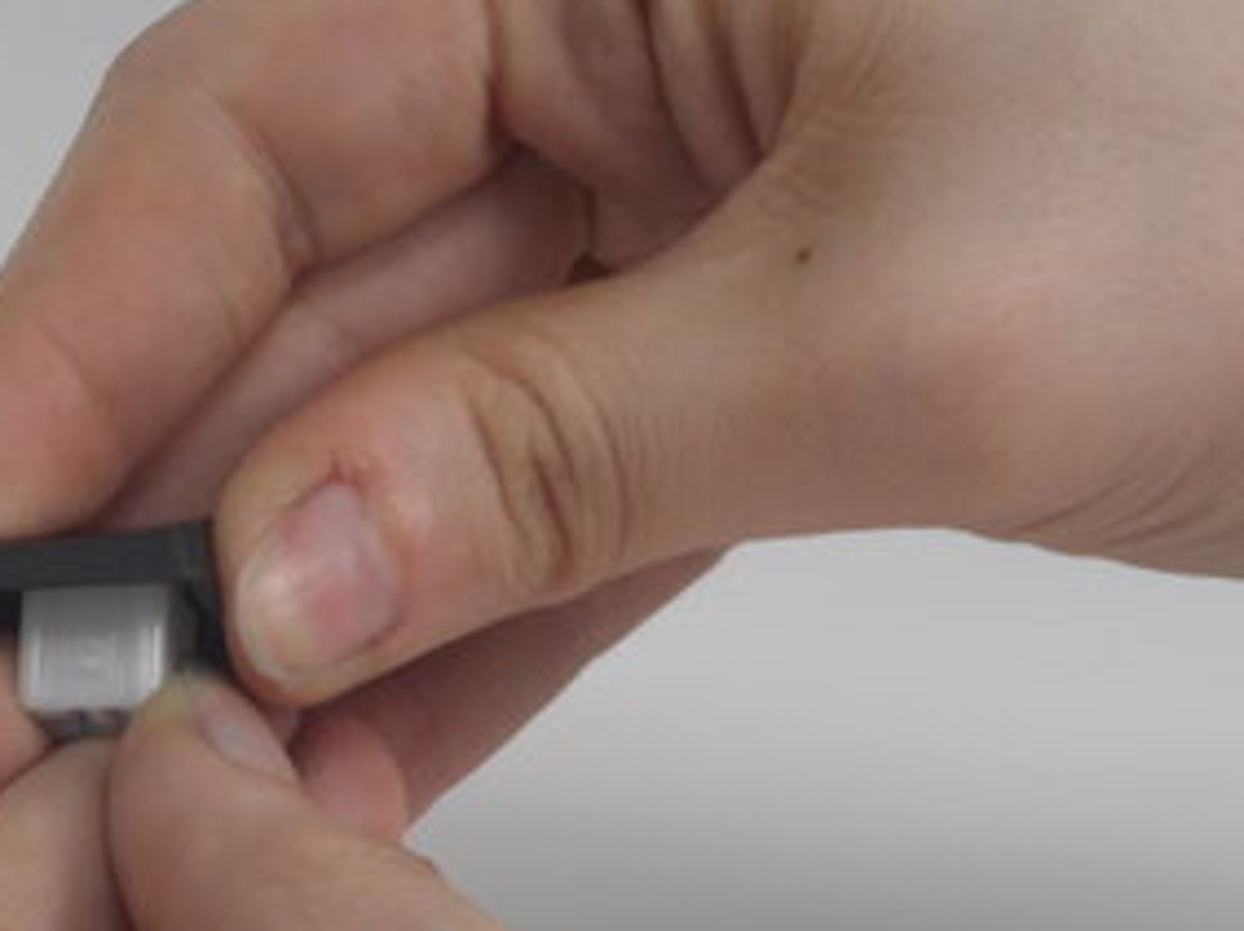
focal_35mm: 187
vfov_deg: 7.9
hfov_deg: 10.5
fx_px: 6715
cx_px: 115
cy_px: 688
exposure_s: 1/60
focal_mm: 15.9
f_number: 5.6
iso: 100
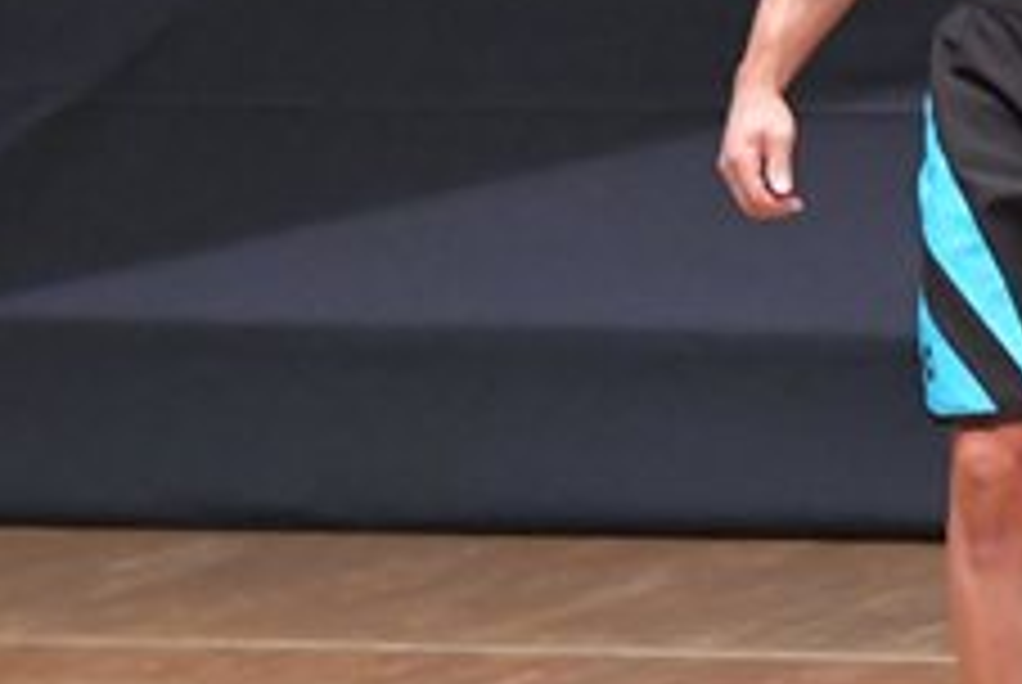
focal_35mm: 920
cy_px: -54
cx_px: 1087
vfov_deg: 1.5
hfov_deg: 2.2
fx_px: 26151
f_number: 5.6
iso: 6400
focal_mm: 180
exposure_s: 1/400
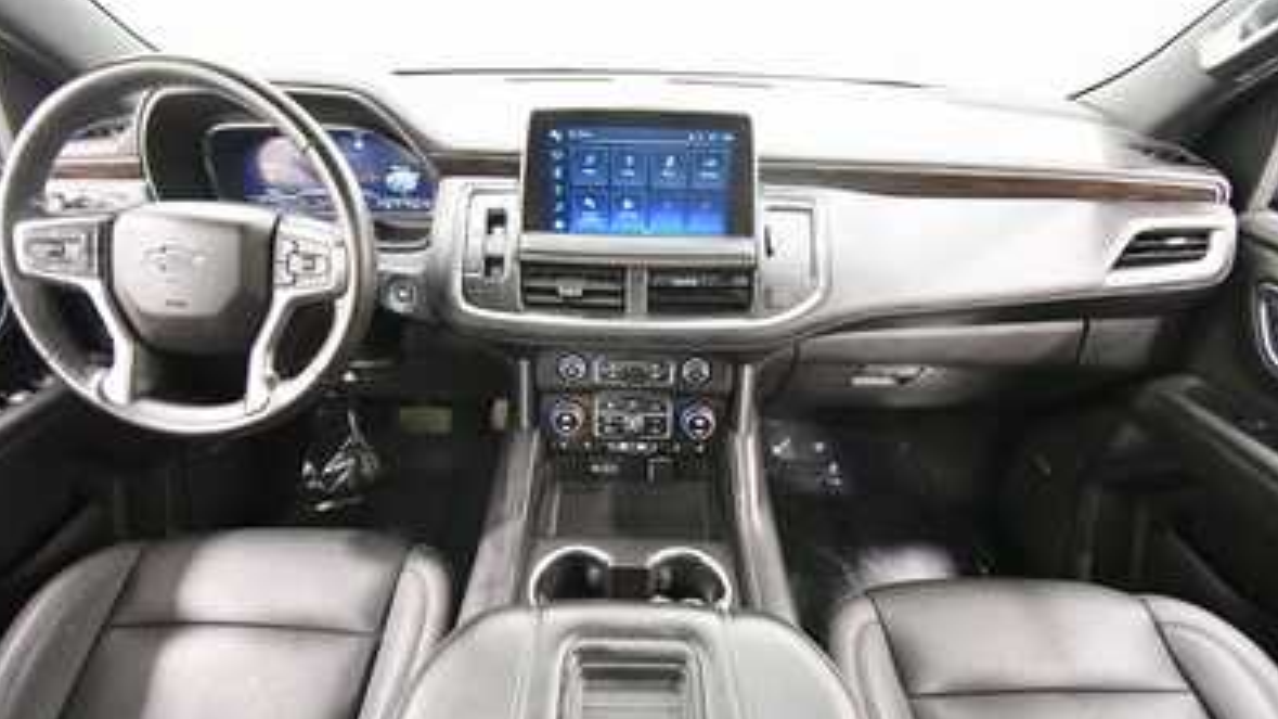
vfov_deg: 67.1
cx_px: 634
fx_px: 542
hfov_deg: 99.4
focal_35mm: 16
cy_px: 356
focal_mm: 10
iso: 7200
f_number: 4.5
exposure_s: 1/60
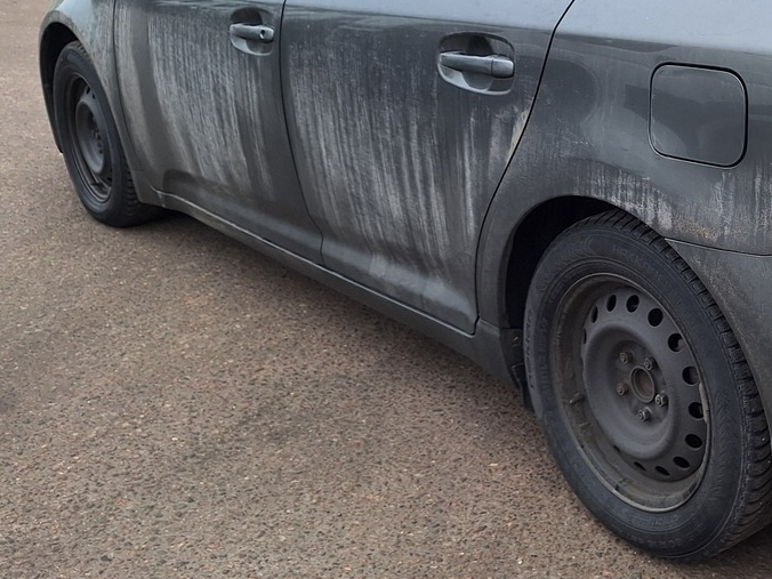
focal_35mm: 49
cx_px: 747
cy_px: 119
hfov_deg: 35.7
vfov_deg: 29.0
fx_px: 1093
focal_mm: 5.54
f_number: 1.8
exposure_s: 1/239
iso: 40
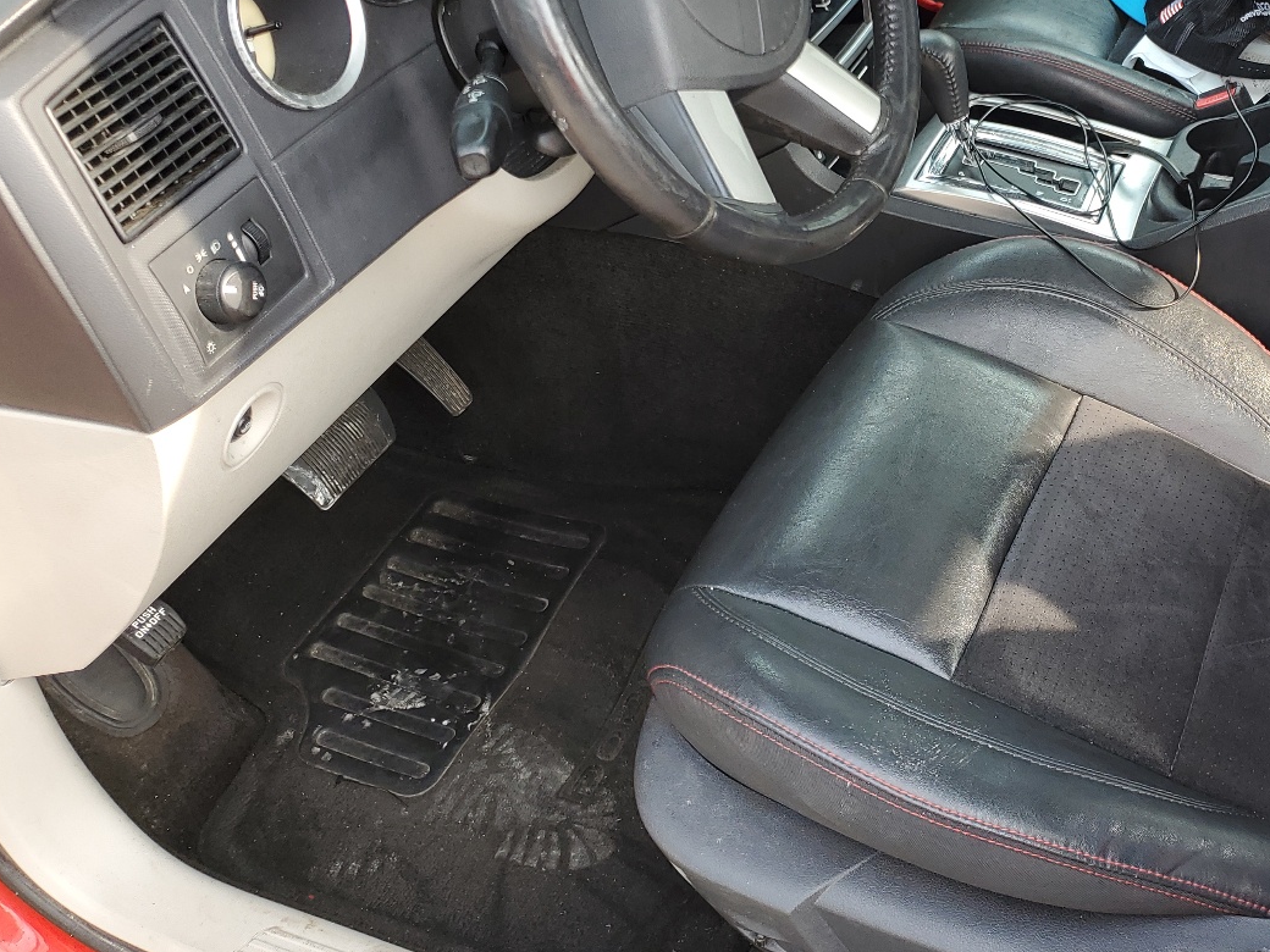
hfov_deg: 45.5
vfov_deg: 35.6
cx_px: 915
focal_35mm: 40
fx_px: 1468
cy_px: 317
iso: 50
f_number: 1.5
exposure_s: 1/196
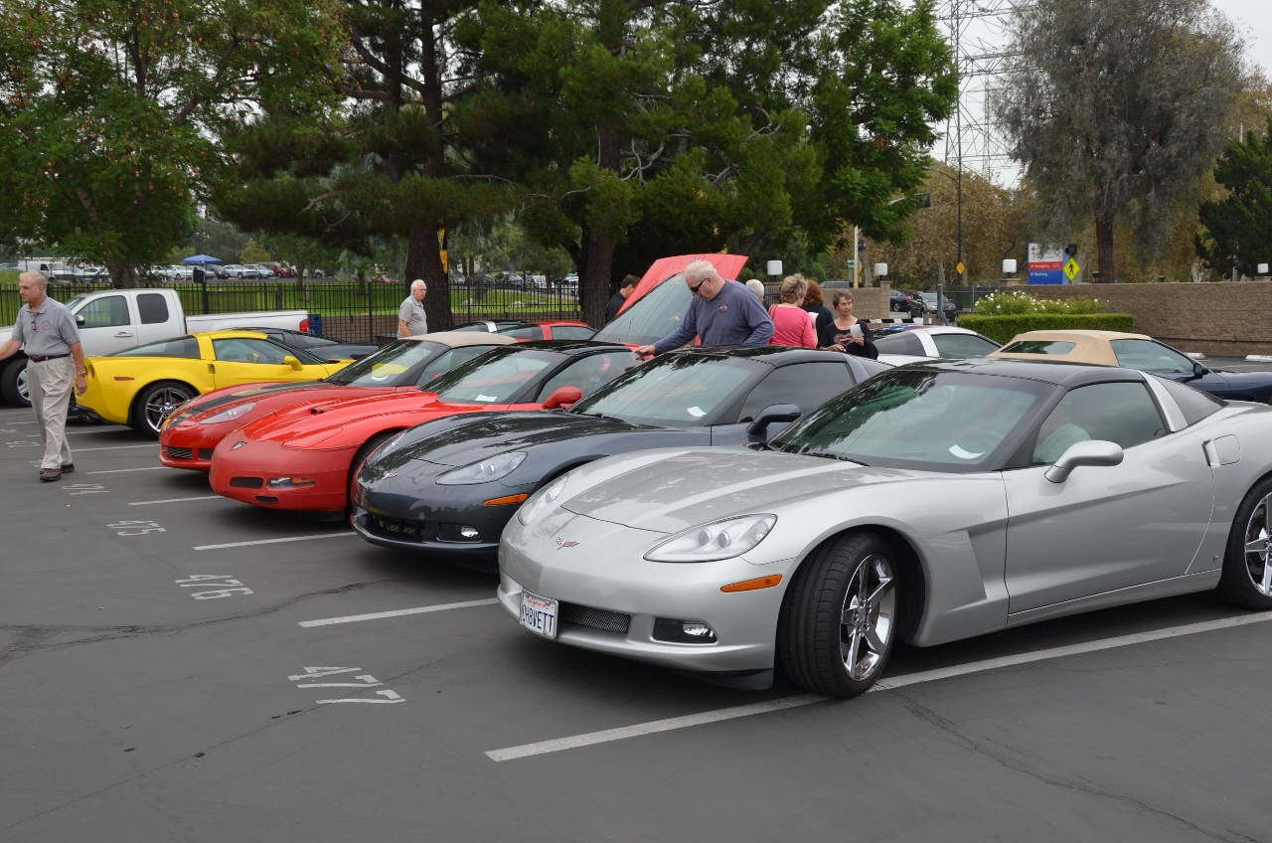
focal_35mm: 39
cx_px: 636
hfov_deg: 49.6
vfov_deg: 34.1
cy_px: 422
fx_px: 1375
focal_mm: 26
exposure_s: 1/250
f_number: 8
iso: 160
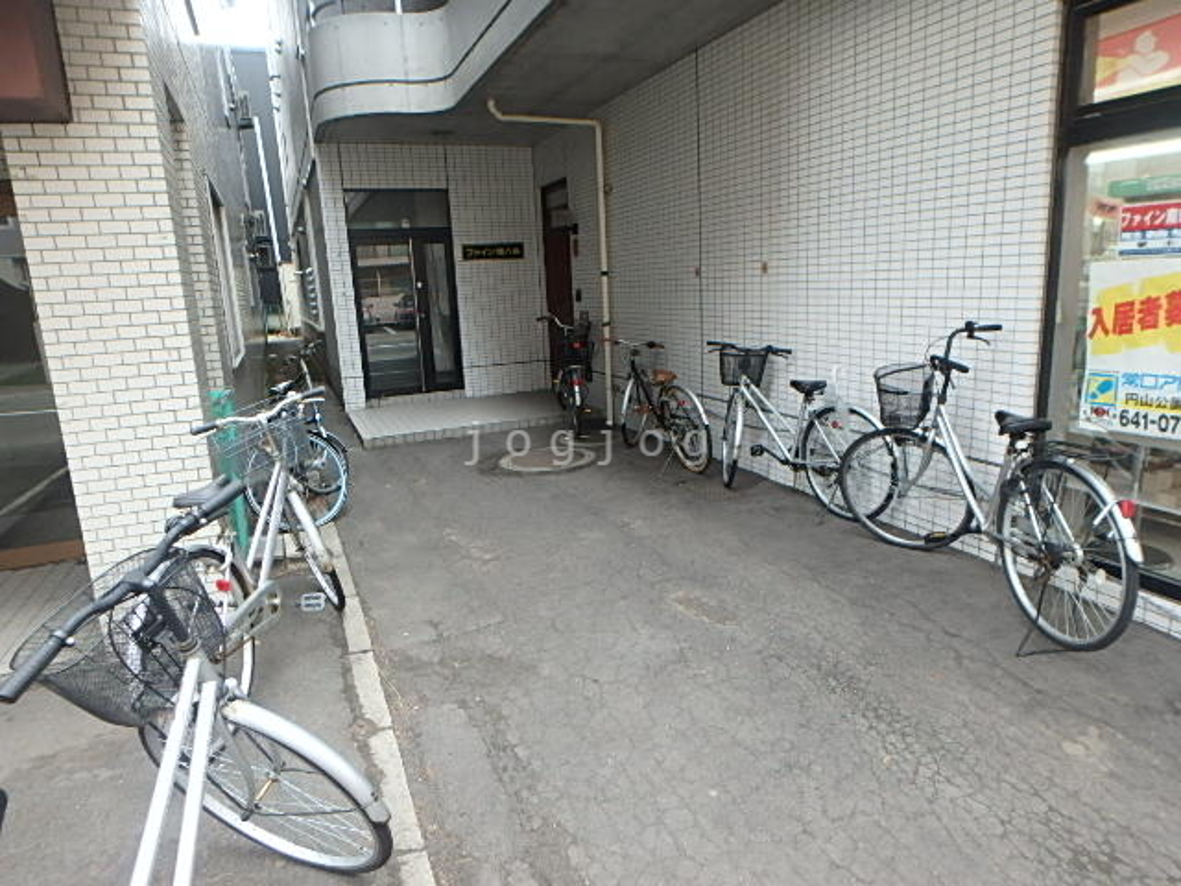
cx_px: 590
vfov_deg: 63.4
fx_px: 716
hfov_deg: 79.0
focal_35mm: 21
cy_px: 443
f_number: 3.5
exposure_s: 1/40
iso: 200
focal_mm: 3.7
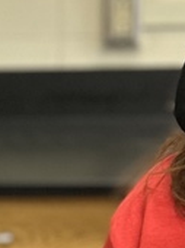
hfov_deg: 9.3
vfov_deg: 11.9
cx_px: -32
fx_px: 1122
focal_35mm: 157
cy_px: 394
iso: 320
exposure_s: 1/60
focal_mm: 5.7
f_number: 1.5
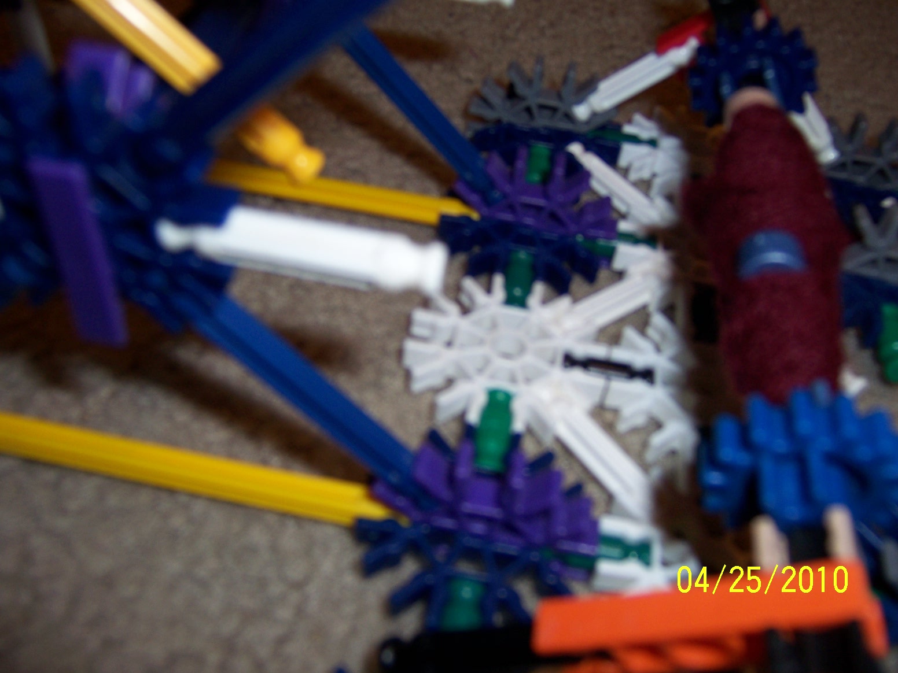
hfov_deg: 55.4
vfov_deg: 42.9
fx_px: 856
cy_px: 336
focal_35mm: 33
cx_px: 449
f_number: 2.8
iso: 80
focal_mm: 5.5
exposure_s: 1/60
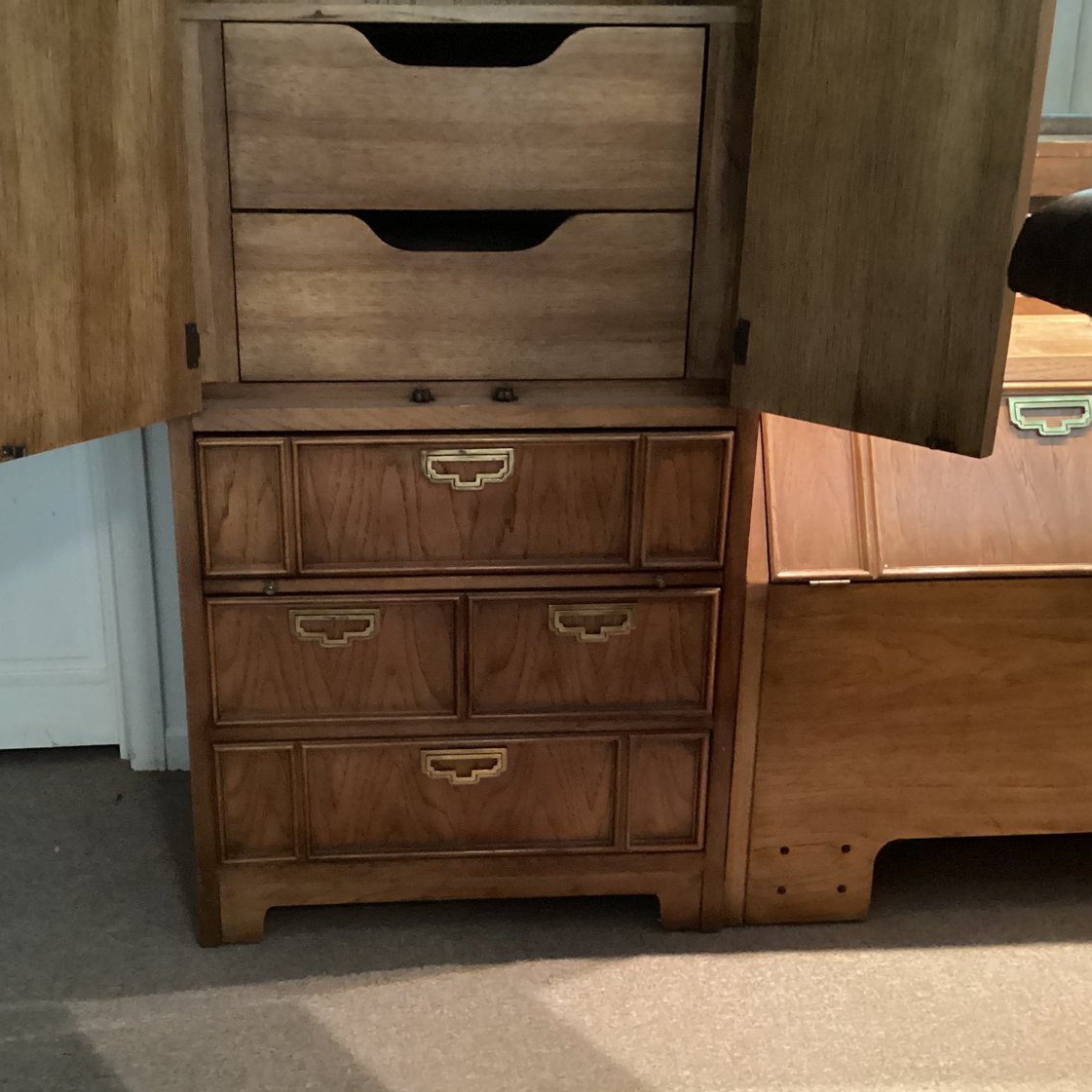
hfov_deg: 44.8
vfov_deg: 44.9
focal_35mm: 37
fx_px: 1321
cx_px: 461
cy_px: 552
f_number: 2.4
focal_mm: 3.3
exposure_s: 1/17
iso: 640
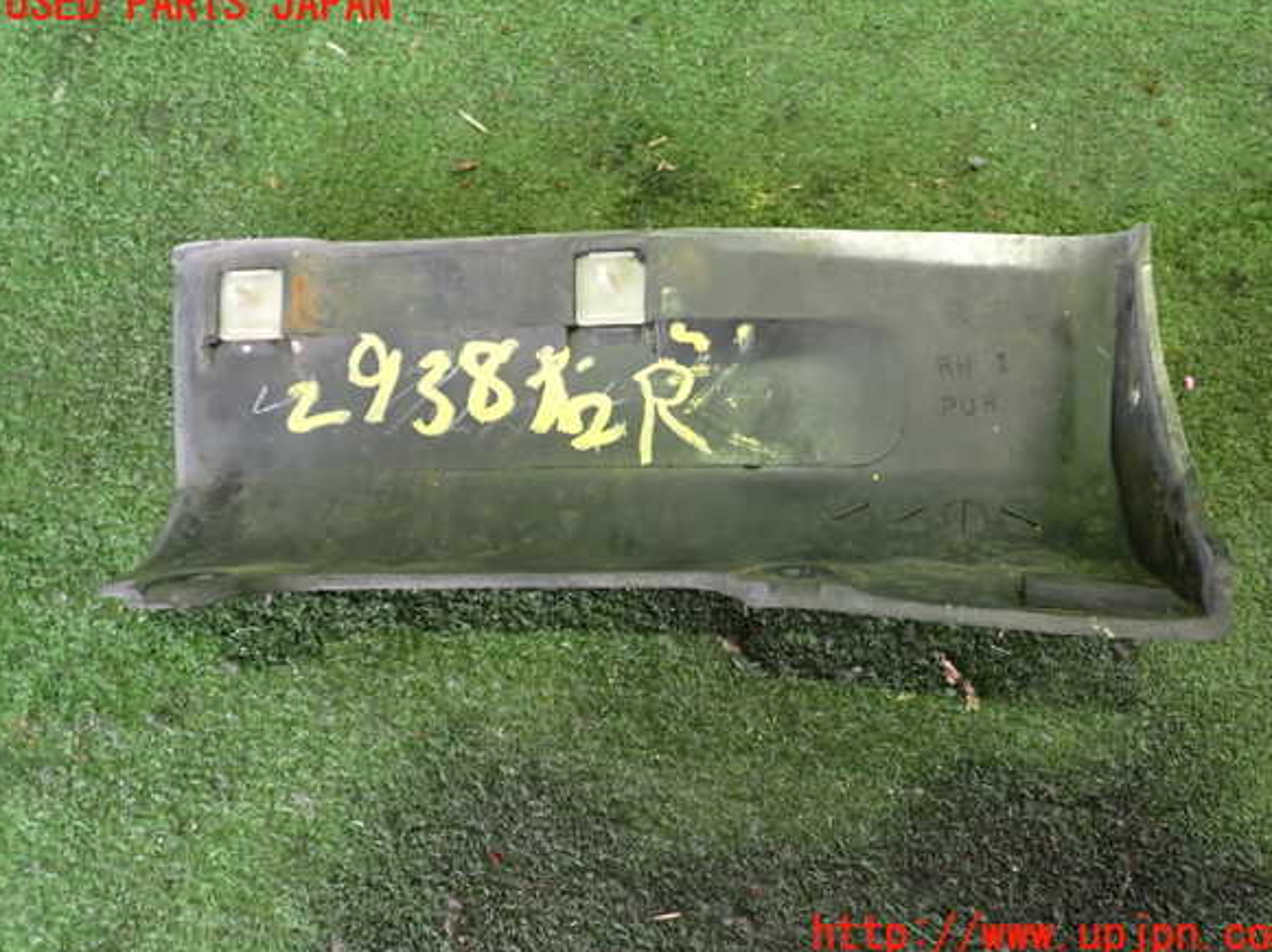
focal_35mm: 31
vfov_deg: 45.4
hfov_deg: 58.4
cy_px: 471
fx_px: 1138
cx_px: 650
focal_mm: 5.4
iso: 800
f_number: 2.3
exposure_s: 1/30
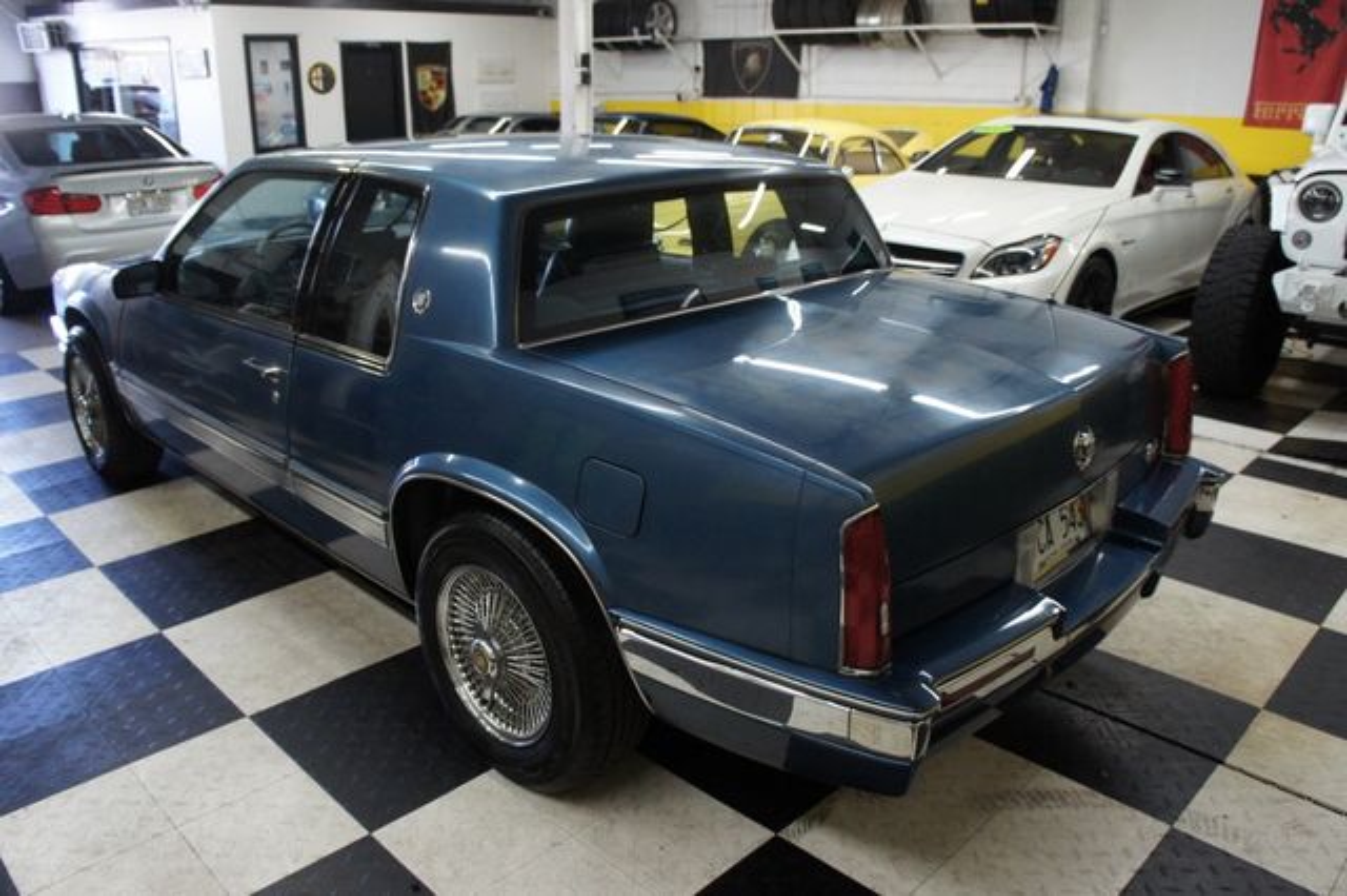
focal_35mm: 27
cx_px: 674
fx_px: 1010
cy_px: 448
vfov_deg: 47.9
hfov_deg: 67.4
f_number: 3.5
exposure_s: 1/160
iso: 1250
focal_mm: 18
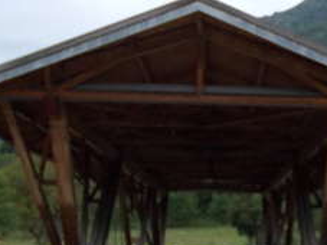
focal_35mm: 74
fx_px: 699
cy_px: 186
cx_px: 264
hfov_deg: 25.9
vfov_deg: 19.7
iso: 200
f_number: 2.7
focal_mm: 4
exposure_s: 1/160
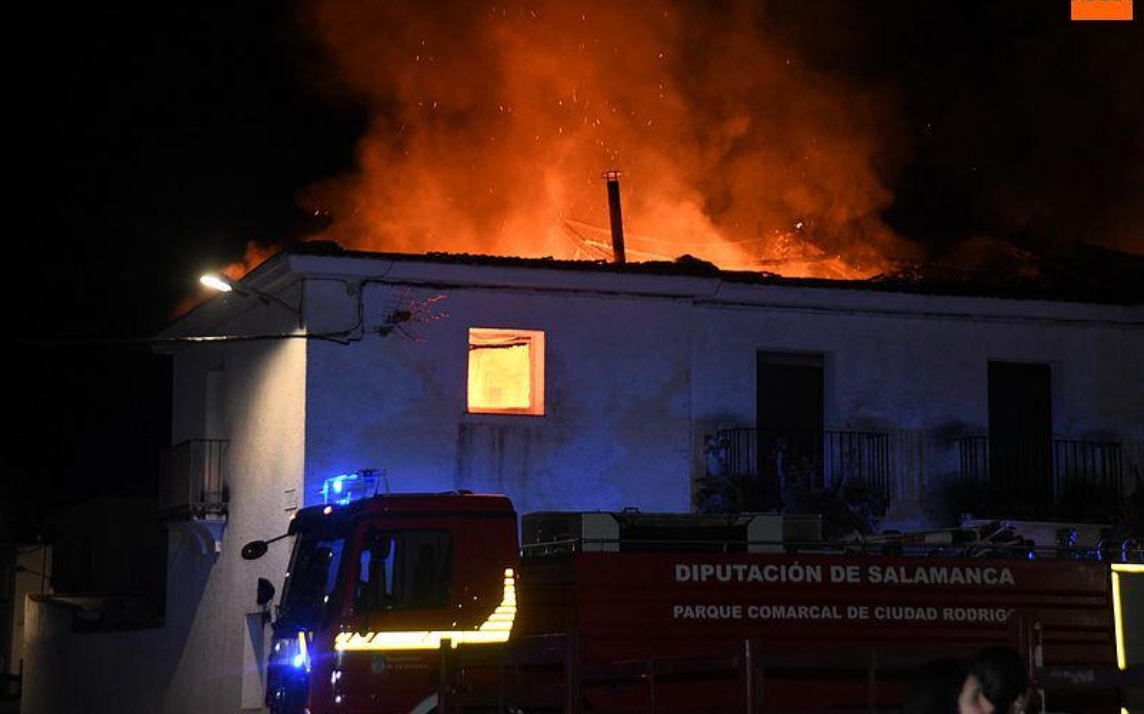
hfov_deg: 22.6
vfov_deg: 14.2
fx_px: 2867
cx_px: 556
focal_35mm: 92
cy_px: 335
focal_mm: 85
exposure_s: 1/60
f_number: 4
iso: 4000
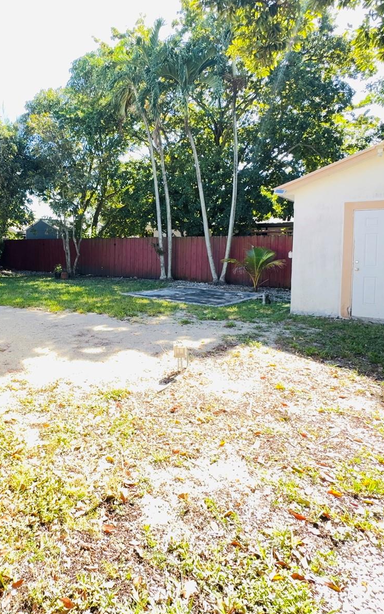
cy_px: 307
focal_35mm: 20
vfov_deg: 85.1
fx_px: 335
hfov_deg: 57.0
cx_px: 101
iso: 40
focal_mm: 2.22
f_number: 2.2
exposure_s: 1/128
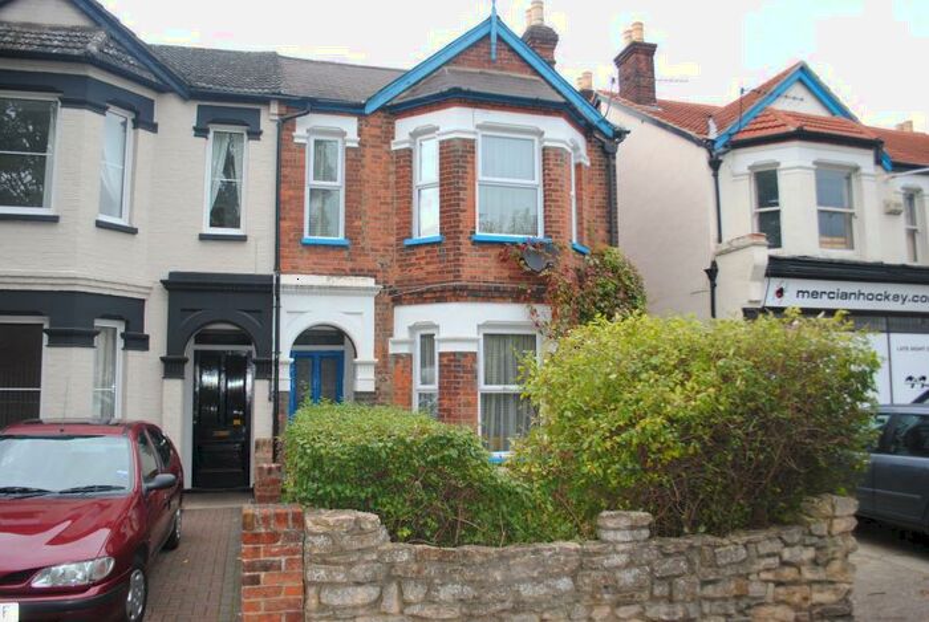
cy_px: 311
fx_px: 698
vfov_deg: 48.1
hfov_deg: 67.3
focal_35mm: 27
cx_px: 464
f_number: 3.5
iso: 140
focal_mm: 18
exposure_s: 1/125
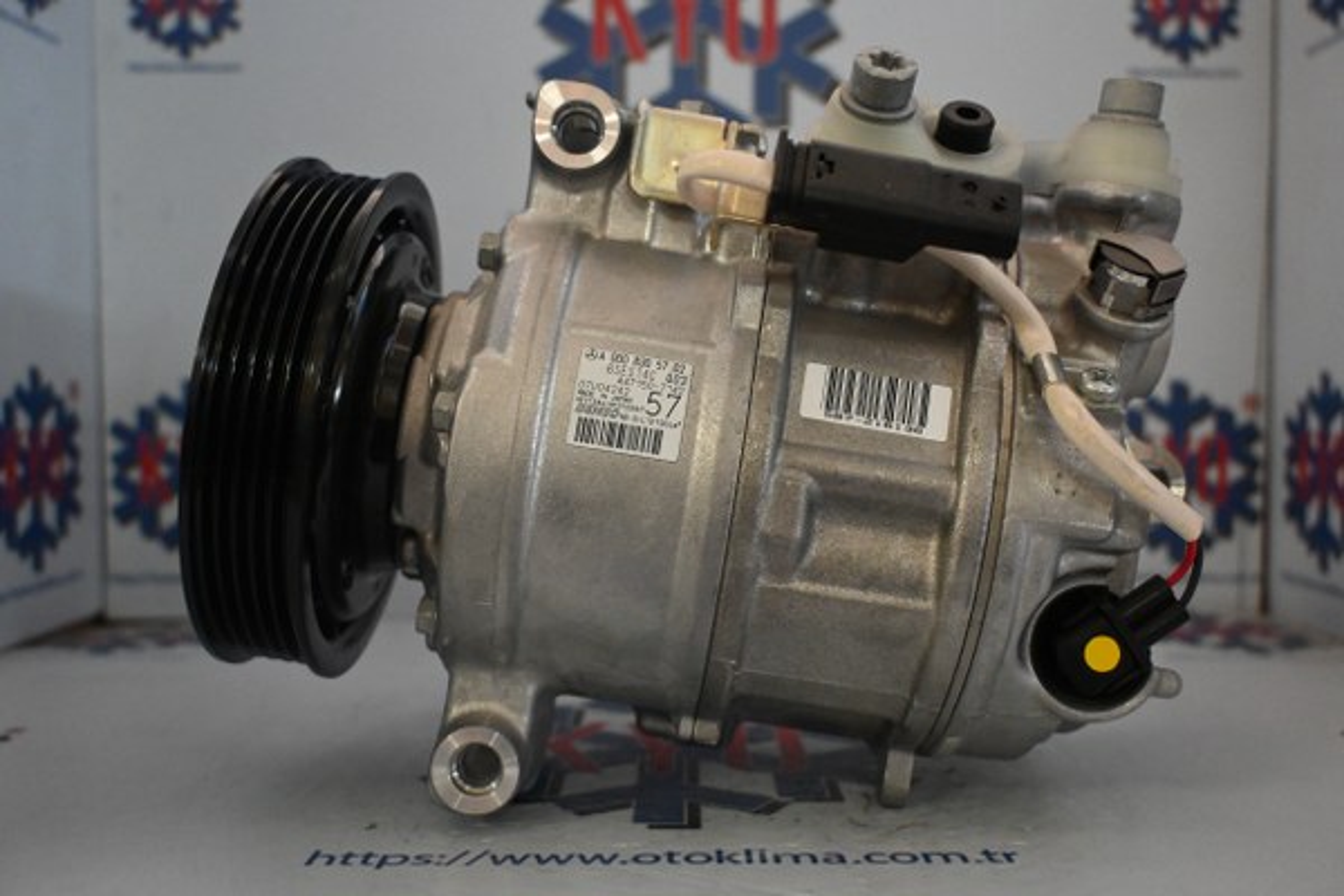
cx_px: 672
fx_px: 1288
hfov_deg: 55.1
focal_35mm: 34
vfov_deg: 38.4
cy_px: 448
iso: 3200
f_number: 4.2
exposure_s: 1/60
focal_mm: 23
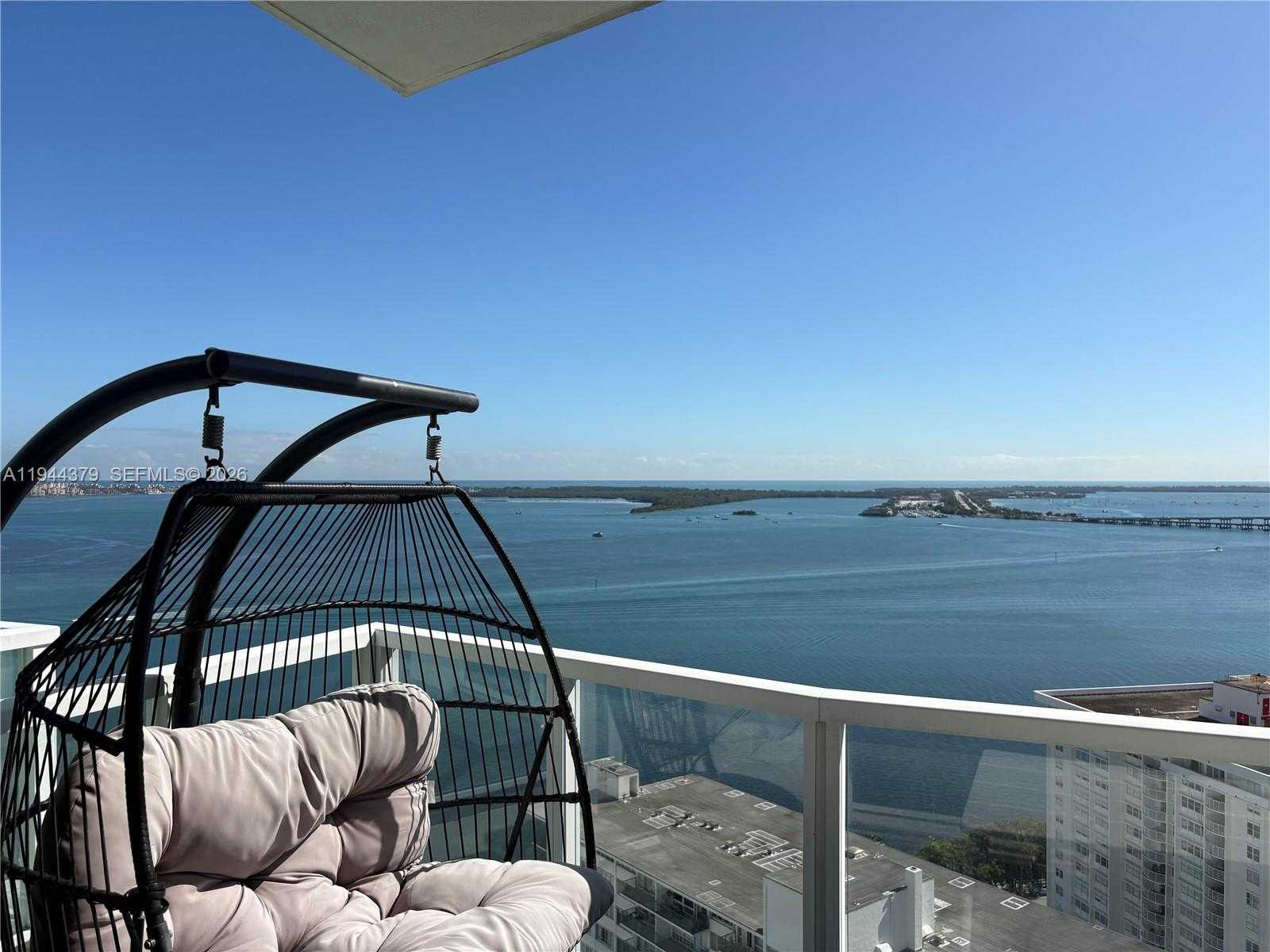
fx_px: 954
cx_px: 635
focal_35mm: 26
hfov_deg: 67.3
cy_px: 476
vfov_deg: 53.1
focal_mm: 5.96
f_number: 1.6
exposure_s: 1/5814
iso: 50
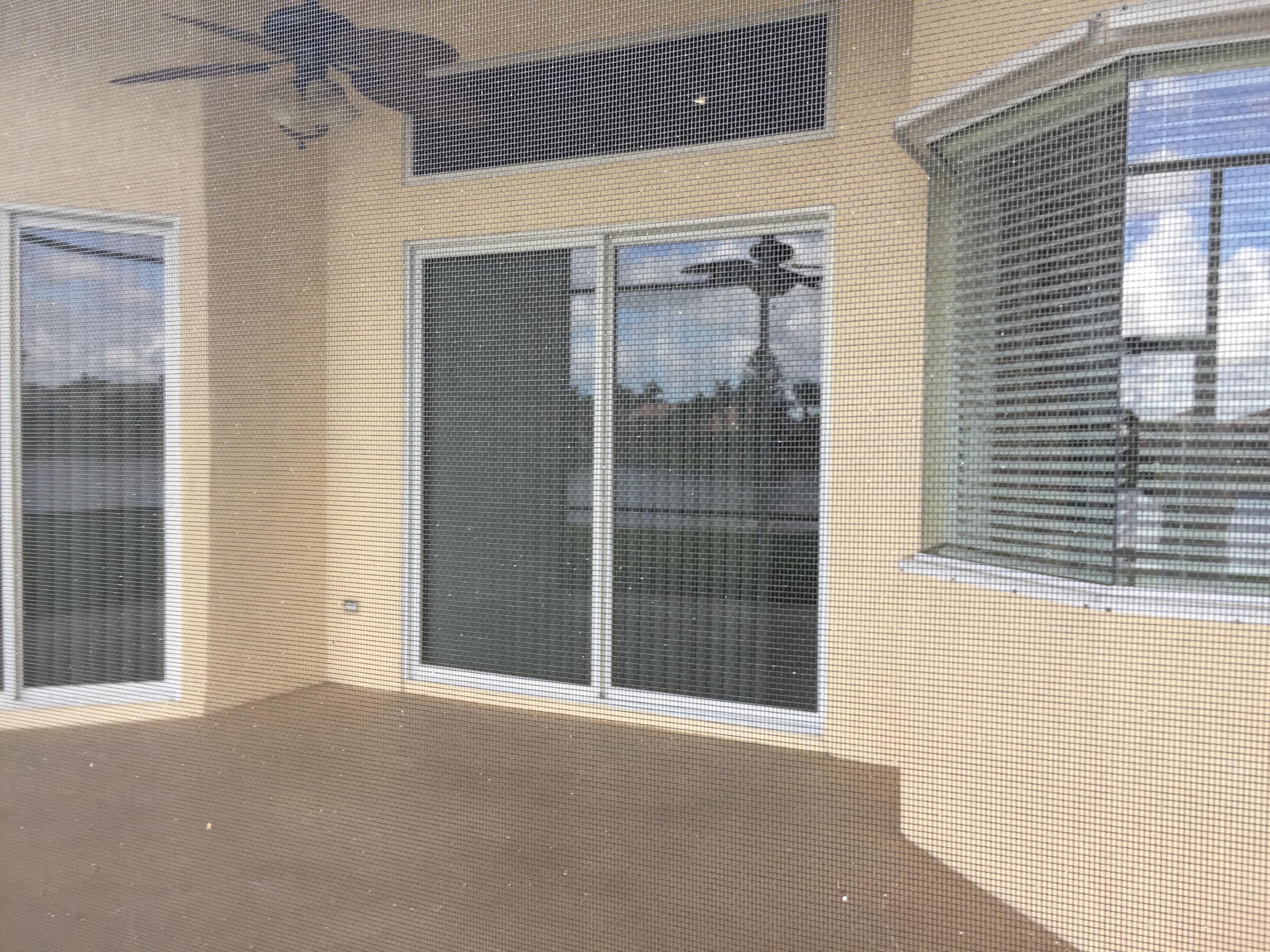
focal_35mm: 29
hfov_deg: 61.7
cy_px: 476
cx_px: 635
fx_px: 1064
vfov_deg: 48.2
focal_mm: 4.15
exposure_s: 1/120
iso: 40
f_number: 2.2
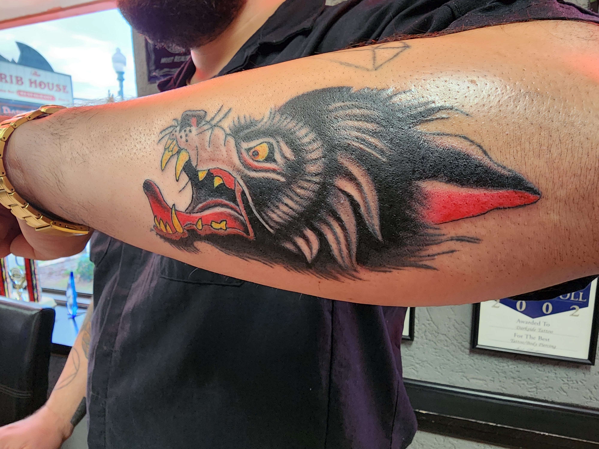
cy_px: 224
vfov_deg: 89.9
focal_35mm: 13
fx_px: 225
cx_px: 300
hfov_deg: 106.2
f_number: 2.2
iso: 320
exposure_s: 1/60
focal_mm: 2.2
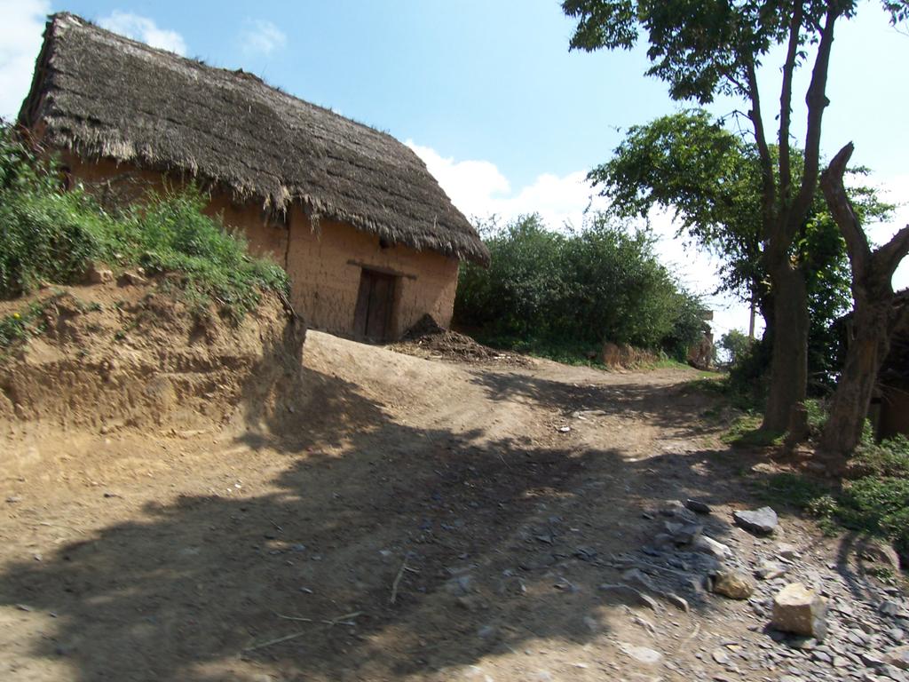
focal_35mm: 23
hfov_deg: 73.9
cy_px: 341
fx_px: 604
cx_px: 454
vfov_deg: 58.9
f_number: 5.6
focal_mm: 3.8
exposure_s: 1/250
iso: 64
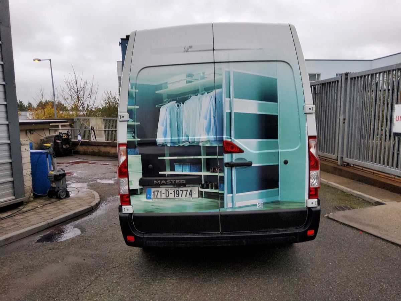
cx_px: 200
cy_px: 150
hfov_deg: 67.3
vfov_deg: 53.1
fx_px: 301
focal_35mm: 26
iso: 160
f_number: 2
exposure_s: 1/120
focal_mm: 3.08
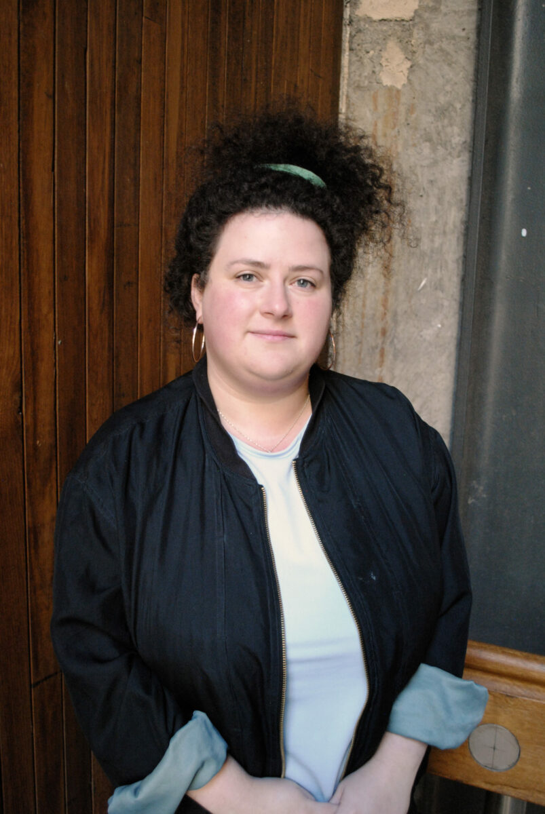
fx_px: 747
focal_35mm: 33
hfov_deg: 40.1
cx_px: 272
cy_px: 407
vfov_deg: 57.2
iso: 1400
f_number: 4
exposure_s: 1/30
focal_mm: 22
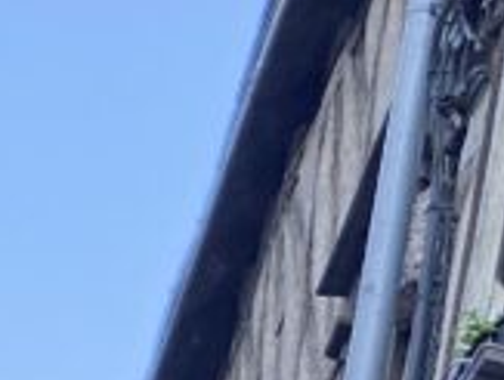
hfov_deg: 5.7
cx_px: 1469
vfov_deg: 4.6
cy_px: 541
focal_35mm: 326
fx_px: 4757
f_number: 2
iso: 40
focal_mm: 6
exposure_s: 1/122
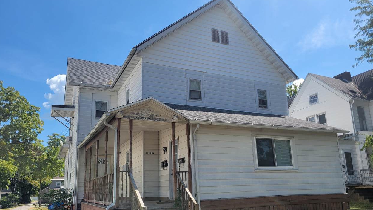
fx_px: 287
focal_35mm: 29
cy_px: 125
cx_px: 183
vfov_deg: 40.0
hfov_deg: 66.1
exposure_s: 1/2027
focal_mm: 5.4
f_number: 1.8
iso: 40
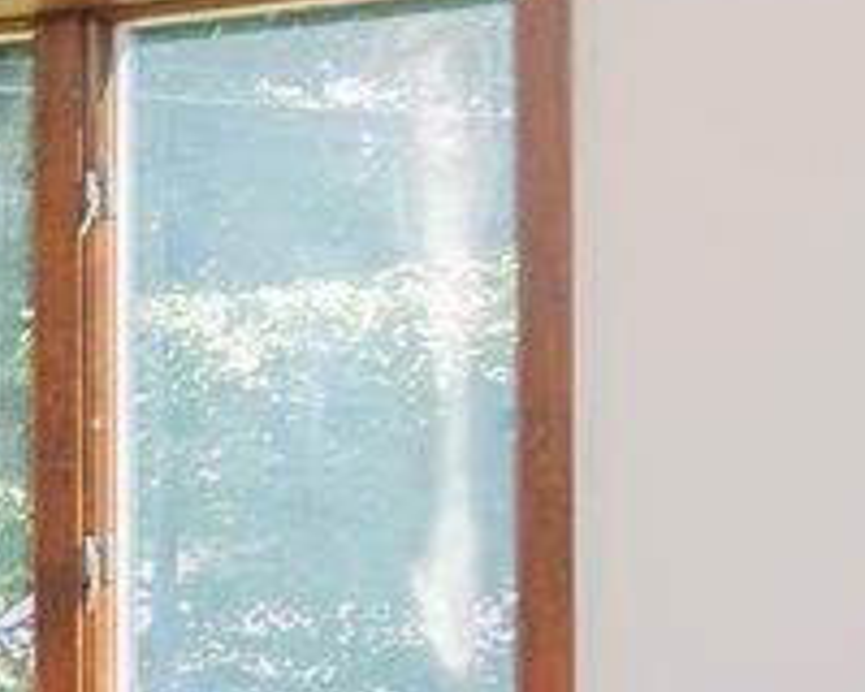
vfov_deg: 21.2
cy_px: 443
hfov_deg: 15.5
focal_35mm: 72
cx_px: -1163
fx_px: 1843
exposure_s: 1/60
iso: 180
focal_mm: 10
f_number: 4.5
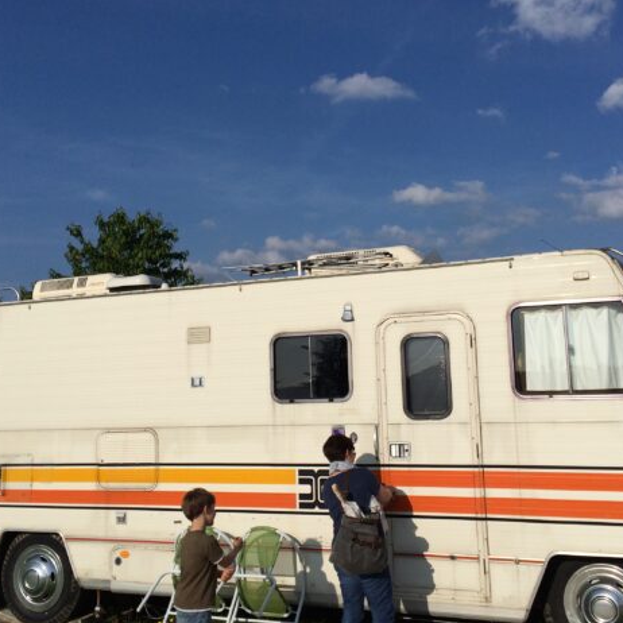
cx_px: 313
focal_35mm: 41
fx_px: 835
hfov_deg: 40.9
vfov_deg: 40.9
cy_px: 280
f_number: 2.2
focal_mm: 4.15
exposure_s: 1/6849
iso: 32
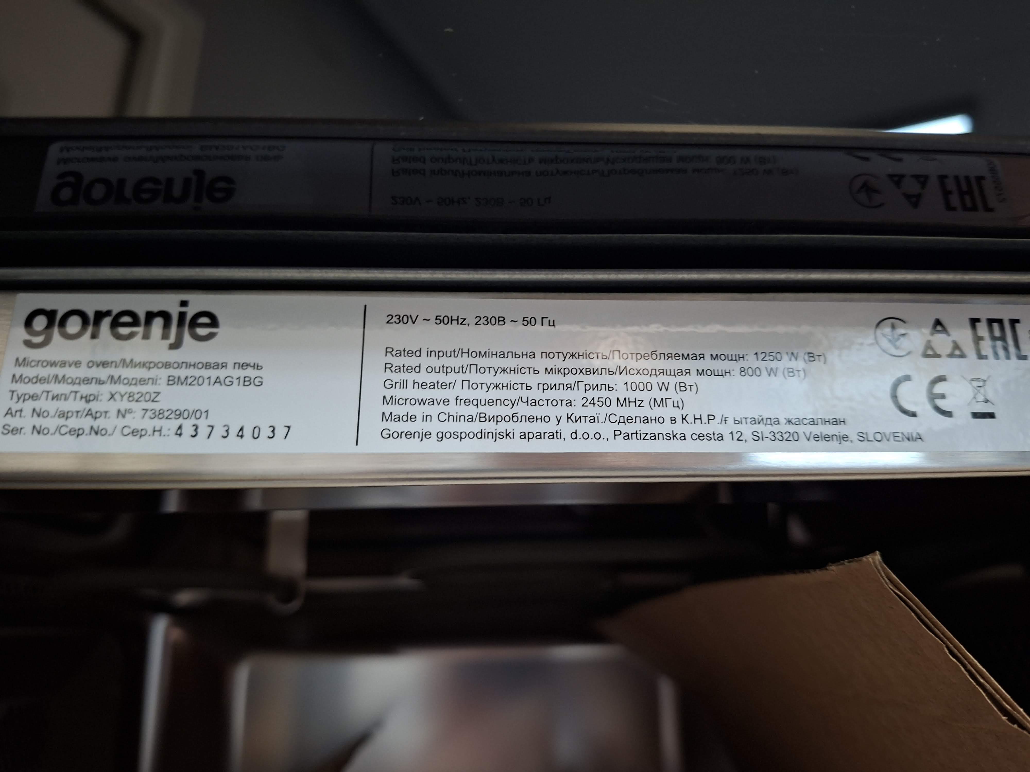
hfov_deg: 73.9
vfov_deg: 58.9
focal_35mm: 23
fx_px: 684
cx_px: 515
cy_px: 386
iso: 250
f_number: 1.8
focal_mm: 5.54
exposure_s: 1/33
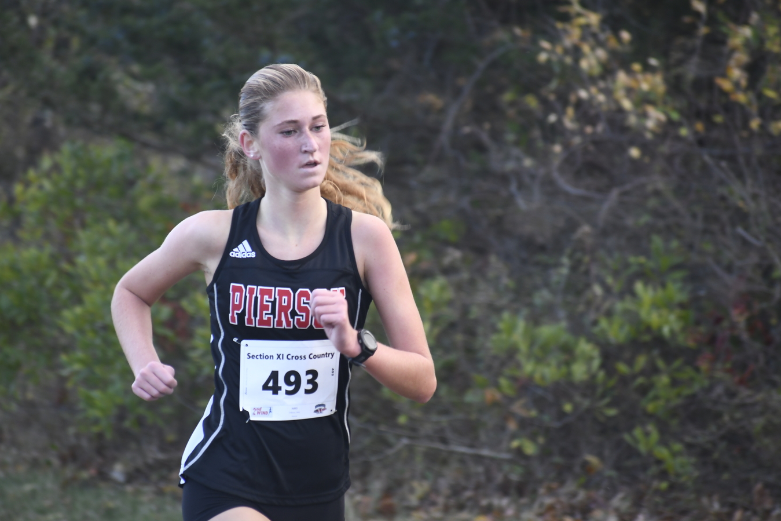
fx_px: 7960
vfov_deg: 3.7
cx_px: 352
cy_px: 280
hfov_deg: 5.6
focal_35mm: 367
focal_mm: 220
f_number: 5.6
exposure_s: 1/250
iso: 640
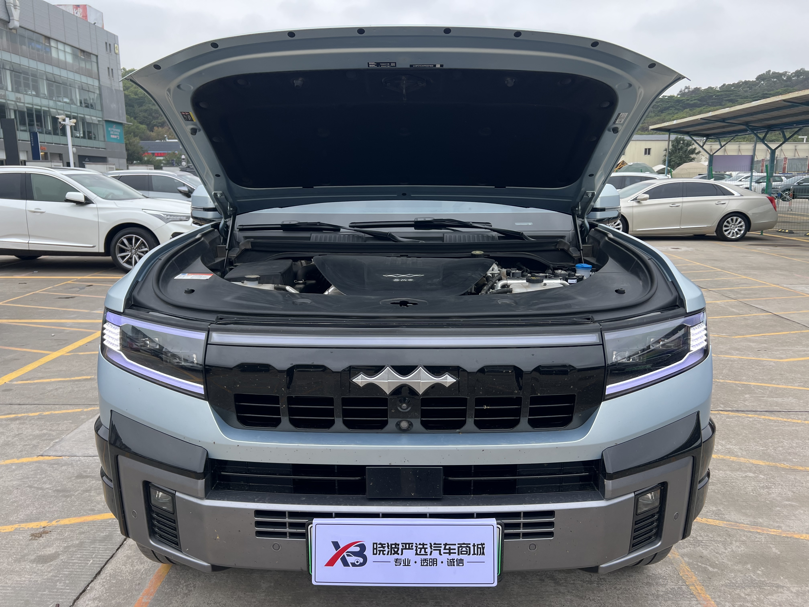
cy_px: 304
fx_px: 608
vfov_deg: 53.1
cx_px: 404
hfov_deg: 67.3
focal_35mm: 26
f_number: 1.5
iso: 50
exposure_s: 1/1147
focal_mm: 5.7
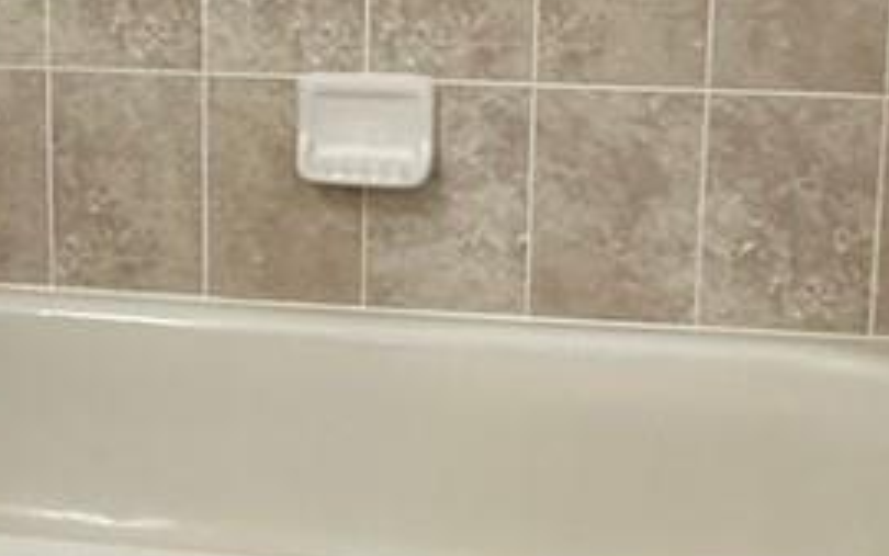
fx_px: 2133
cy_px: -7
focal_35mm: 88
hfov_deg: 22.7
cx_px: 10
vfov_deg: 14.6
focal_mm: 2.22
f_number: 2.2
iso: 250
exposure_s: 1/120
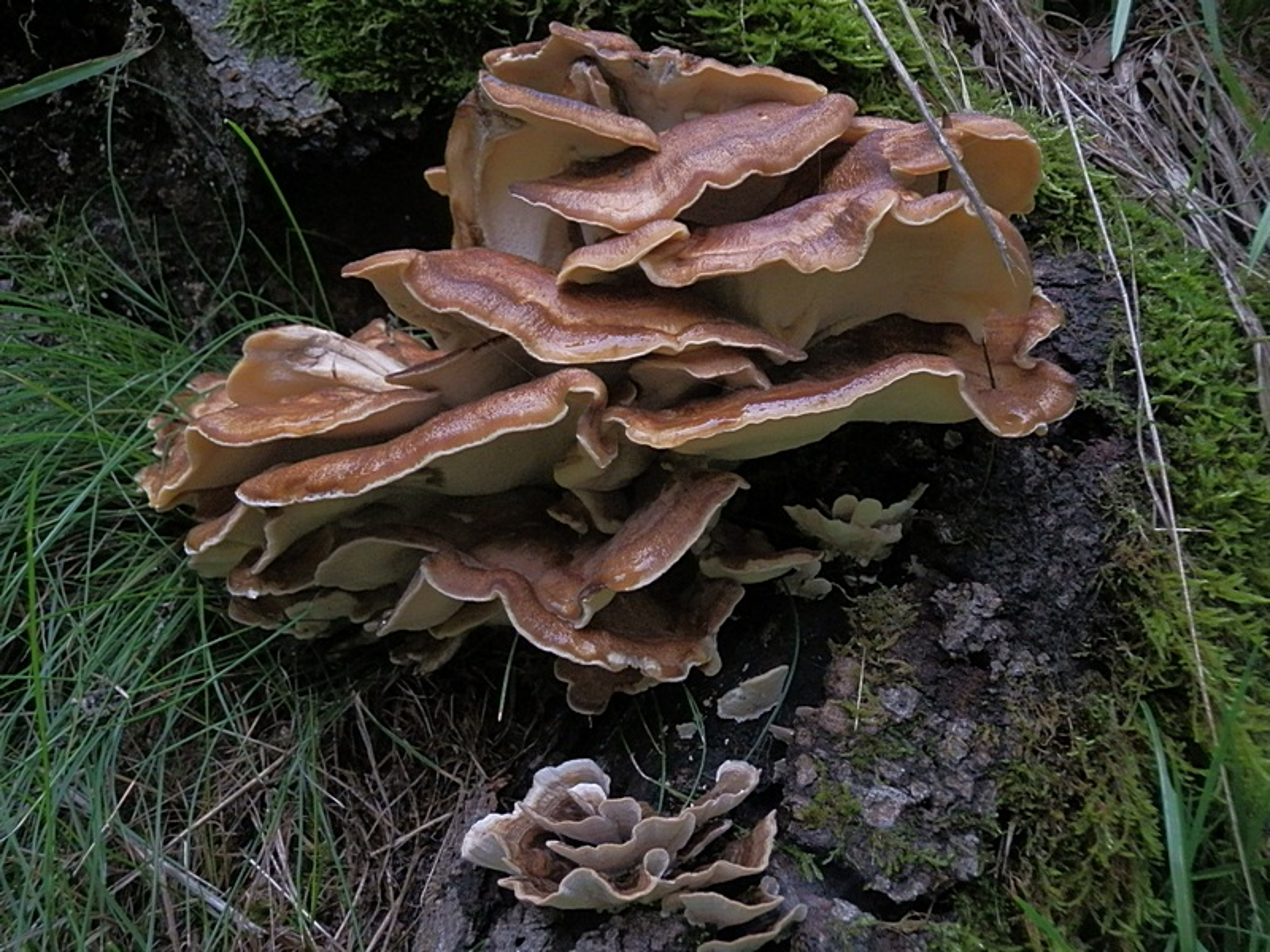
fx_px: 1357
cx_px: 635
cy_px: 476
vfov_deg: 38.7
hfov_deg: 50.1
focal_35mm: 37
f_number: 3.9
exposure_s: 1/320
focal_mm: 6.7
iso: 640
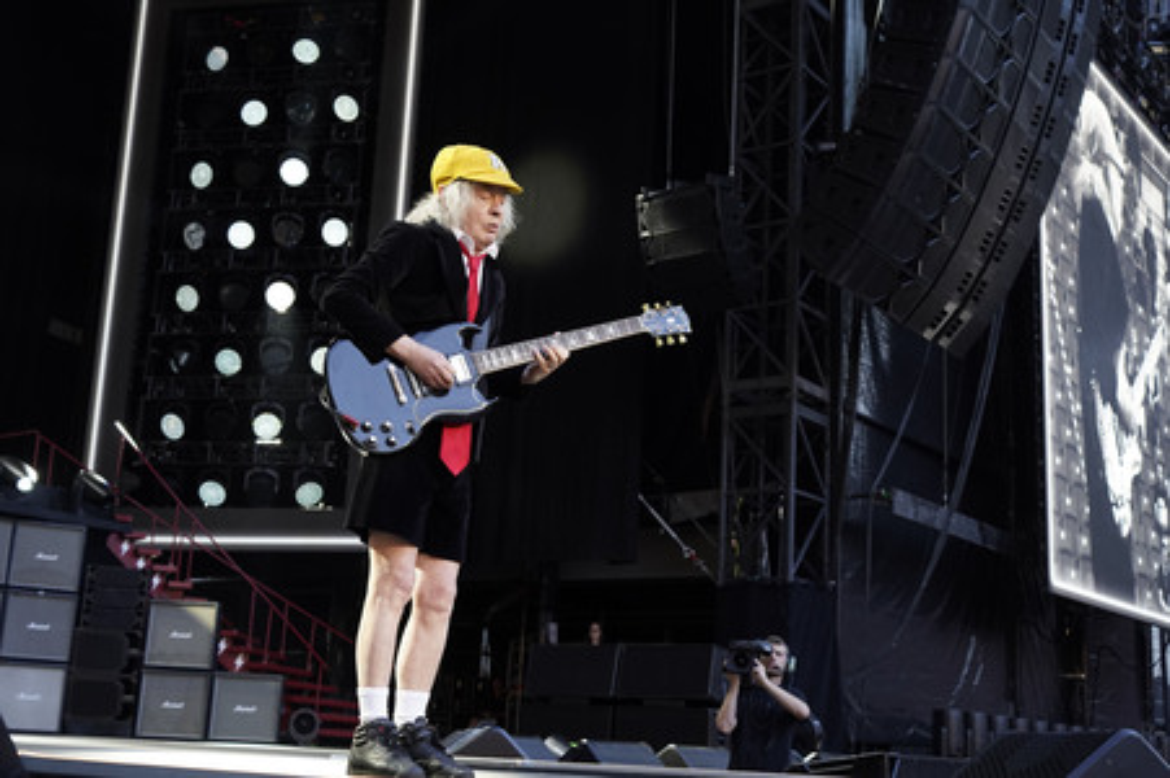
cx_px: 585
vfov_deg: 31.8
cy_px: 389
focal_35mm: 42
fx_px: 1364
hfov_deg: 46.4
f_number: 5
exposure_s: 1/400
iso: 1600
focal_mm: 42
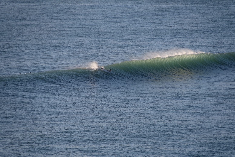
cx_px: 118
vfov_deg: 3.7
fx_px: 2409
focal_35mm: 369
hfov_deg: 5.6
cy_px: 78
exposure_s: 1/1000
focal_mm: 246
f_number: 6.3
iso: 250
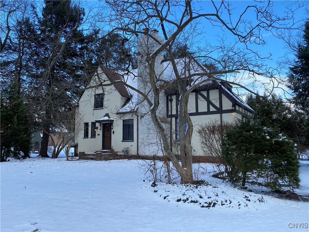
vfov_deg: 53.1
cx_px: 154
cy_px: 116
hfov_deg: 67.3
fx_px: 232
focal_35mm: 26
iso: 32
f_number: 1.8
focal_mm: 4.25
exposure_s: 1/715
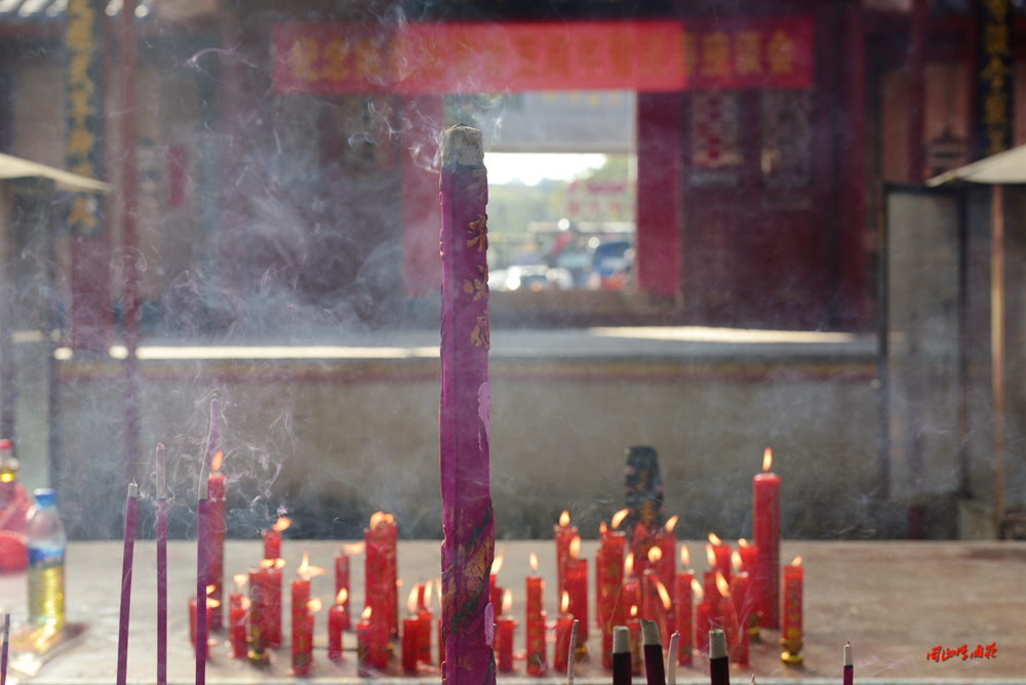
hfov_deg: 28.8
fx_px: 1996
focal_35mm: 70
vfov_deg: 19.5
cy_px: 342
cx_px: 513
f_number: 8
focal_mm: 70
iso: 500
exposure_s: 1/160
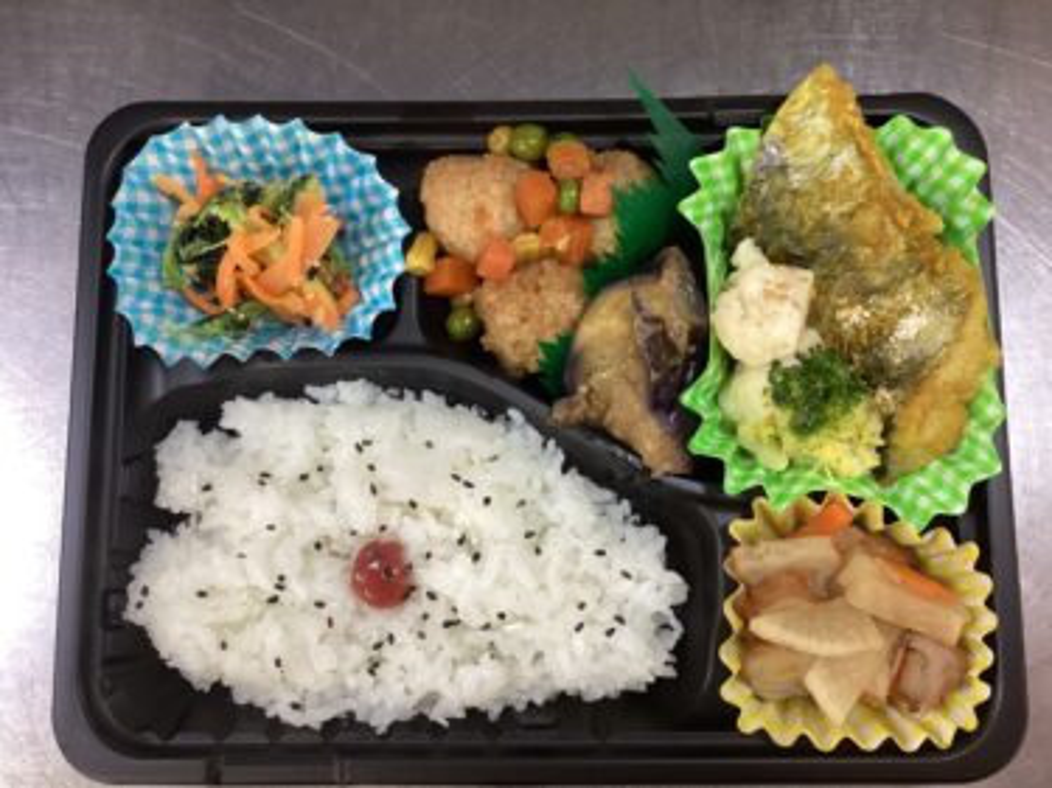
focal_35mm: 31
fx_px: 942
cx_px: 526
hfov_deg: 58.4
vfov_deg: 45.4
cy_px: 394
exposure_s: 1/60
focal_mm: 3.3
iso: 200
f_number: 2.4
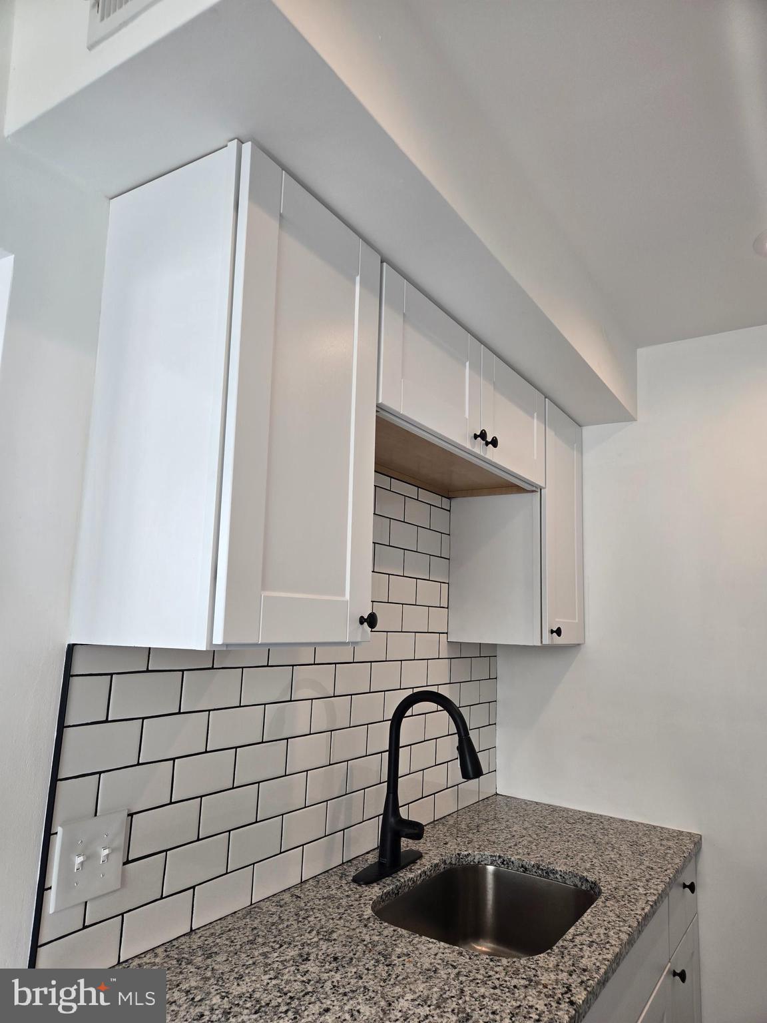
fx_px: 679
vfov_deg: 73.9
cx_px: 384
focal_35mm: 23
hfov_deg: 58.9
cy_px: 512
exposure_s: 1/120
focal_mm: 5.4
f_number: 1.8
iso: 40
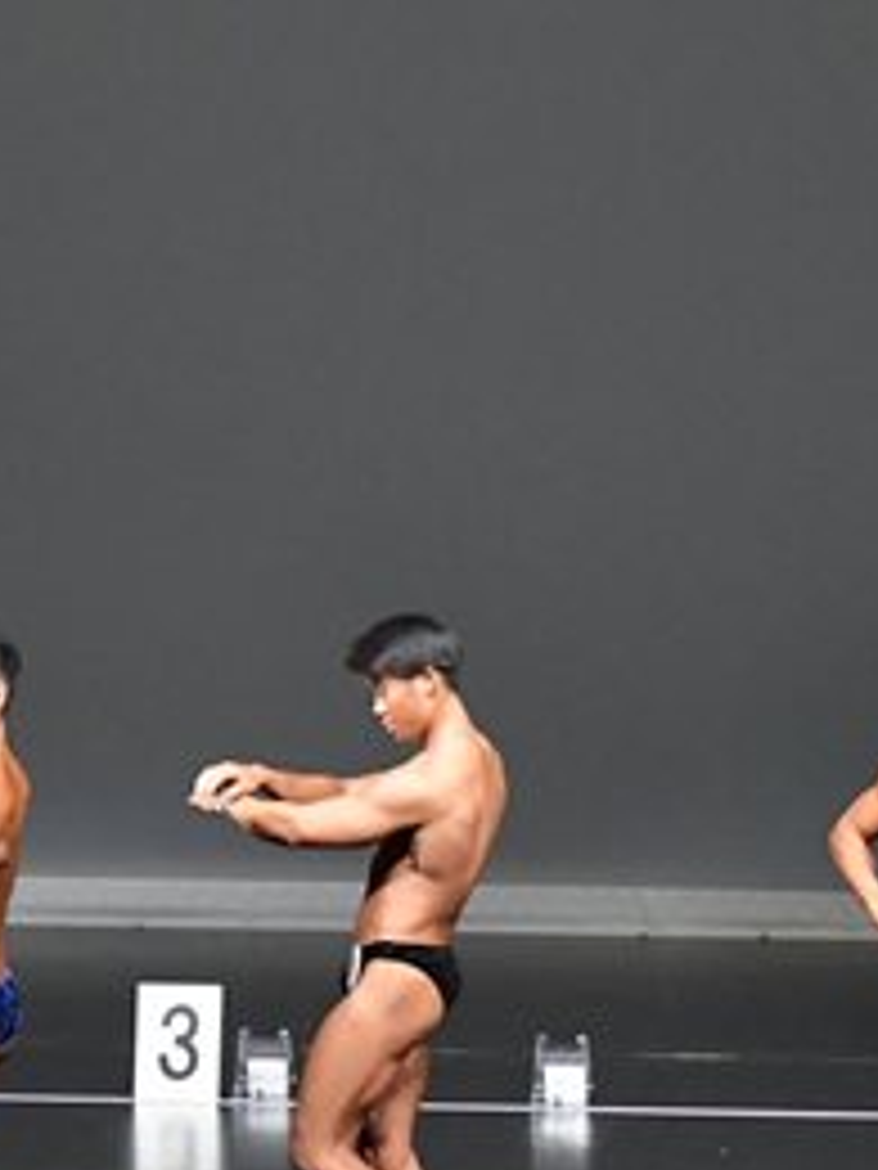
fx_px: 11904
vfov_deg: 5.6
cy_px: 940
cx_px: -236
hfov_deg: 4.2
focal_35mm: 352
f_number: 5.6
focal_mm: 82
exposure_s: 1/400
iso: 5000
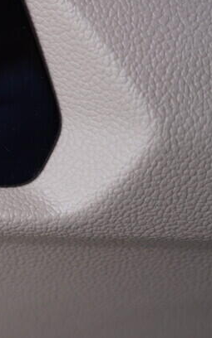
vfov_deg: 22.5
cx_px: -205
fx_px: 850
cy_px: 115
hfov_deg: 12.6
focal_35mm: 92
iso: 125
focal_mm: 24
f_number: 2.8
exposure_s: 1/40
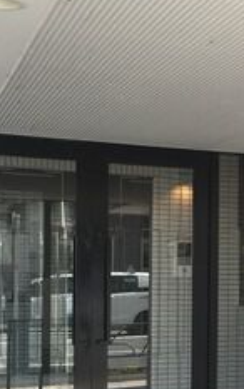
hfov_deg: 15.8
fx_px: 839
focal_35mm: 79
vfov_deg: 25.8
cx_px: 308
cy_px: 301
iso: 32
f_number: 2.2
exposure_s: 1/148
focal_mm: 4.15
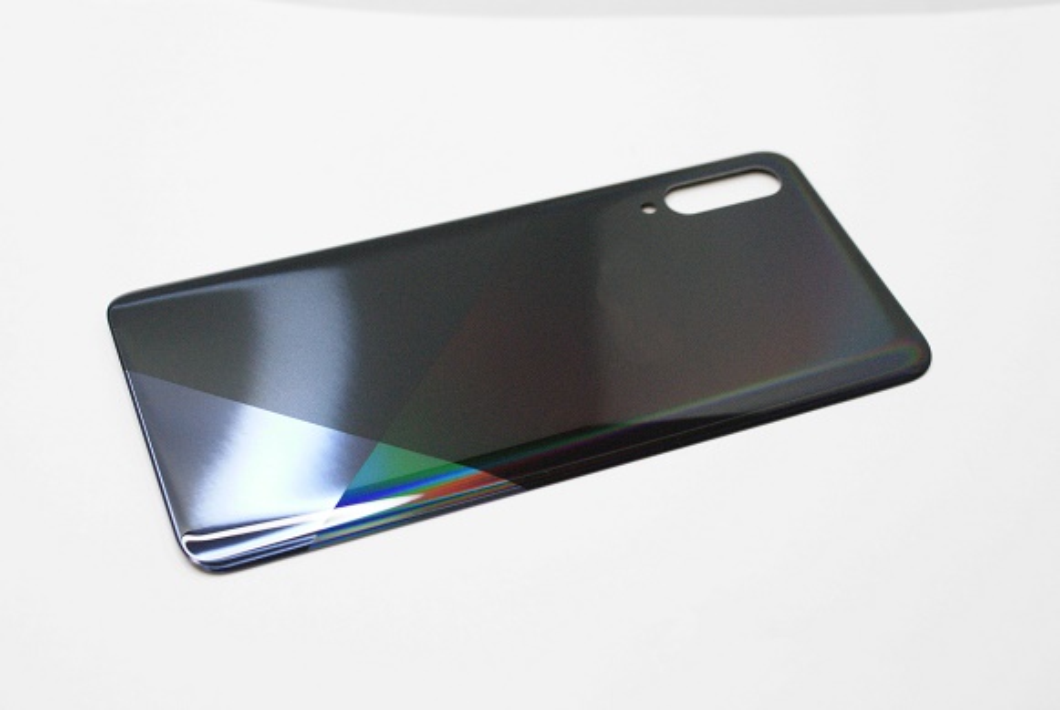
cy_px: 355
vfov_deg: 25.8
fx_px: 1548
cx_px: 530
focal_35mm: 52
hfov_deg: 37.8
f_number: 5.6
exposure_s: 1/320
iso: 1600
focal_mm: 35
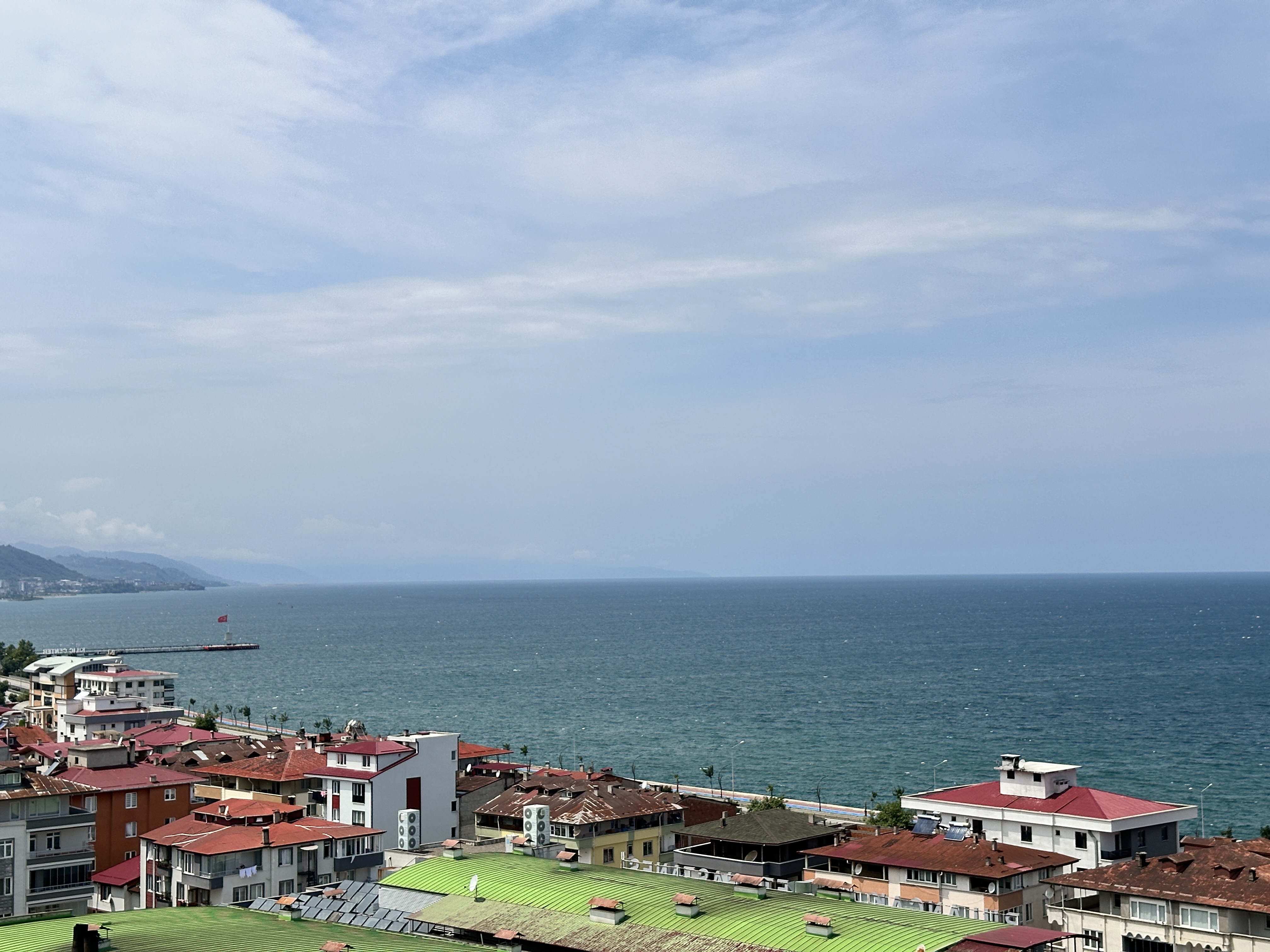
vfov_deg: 30.3
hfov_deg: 39.7
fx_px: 1761
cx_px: 635
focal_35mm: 48
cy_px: 476
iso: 64
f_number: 1.78
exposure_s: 1/8929
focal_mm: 6.86
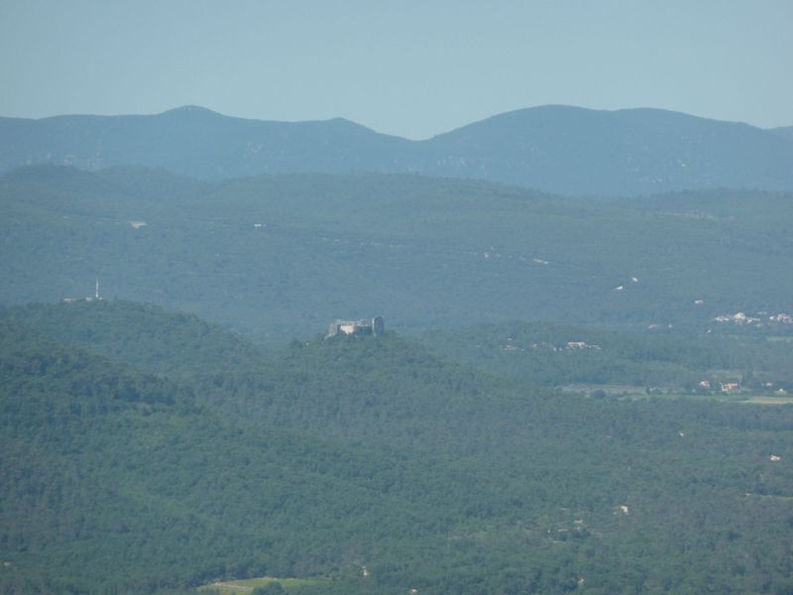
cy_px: 298
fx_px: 6873
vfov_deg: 5.0
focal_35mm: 300
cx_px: 396
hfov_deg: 6.6
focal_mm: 49.2
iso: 80
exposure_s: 1/400
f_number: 4.9
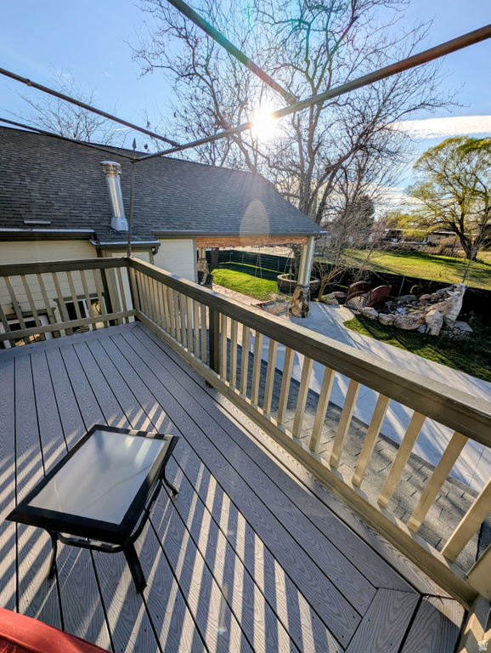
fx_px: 226
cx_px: 246
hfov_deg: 94.6
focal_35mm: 12
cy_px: 326
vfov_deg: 110.5
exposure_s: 1/2457
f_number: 1.95
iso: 38
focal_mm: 2.23
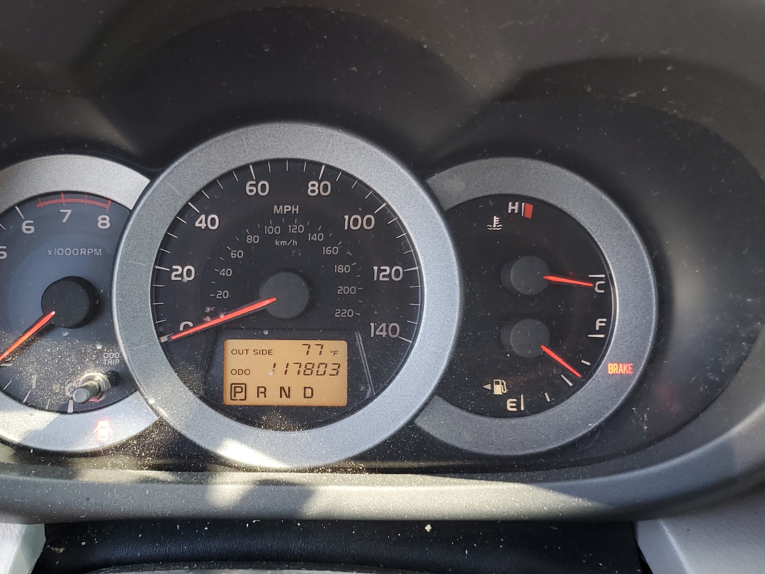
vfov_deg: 41.8
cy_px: 305
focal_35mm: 34
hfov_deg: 53.2
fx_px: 751
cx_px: 274
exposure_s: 1/60.2
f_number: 1.5
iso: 54
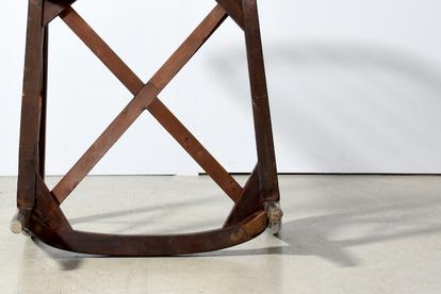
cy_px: 56
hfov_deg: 17.9
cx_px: 152
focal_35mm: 114
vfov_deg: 12.0
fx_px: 1396
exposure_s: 1
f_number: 13
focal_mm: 42
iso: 100
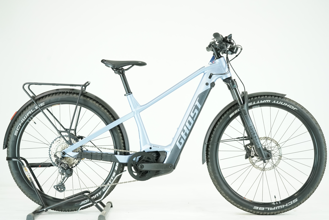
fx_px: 521
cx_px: 164
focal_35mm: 57
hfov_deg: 35.1
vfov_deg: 23.8
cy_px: 110
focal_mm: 57
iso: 2500
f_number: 5
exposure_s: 1/200
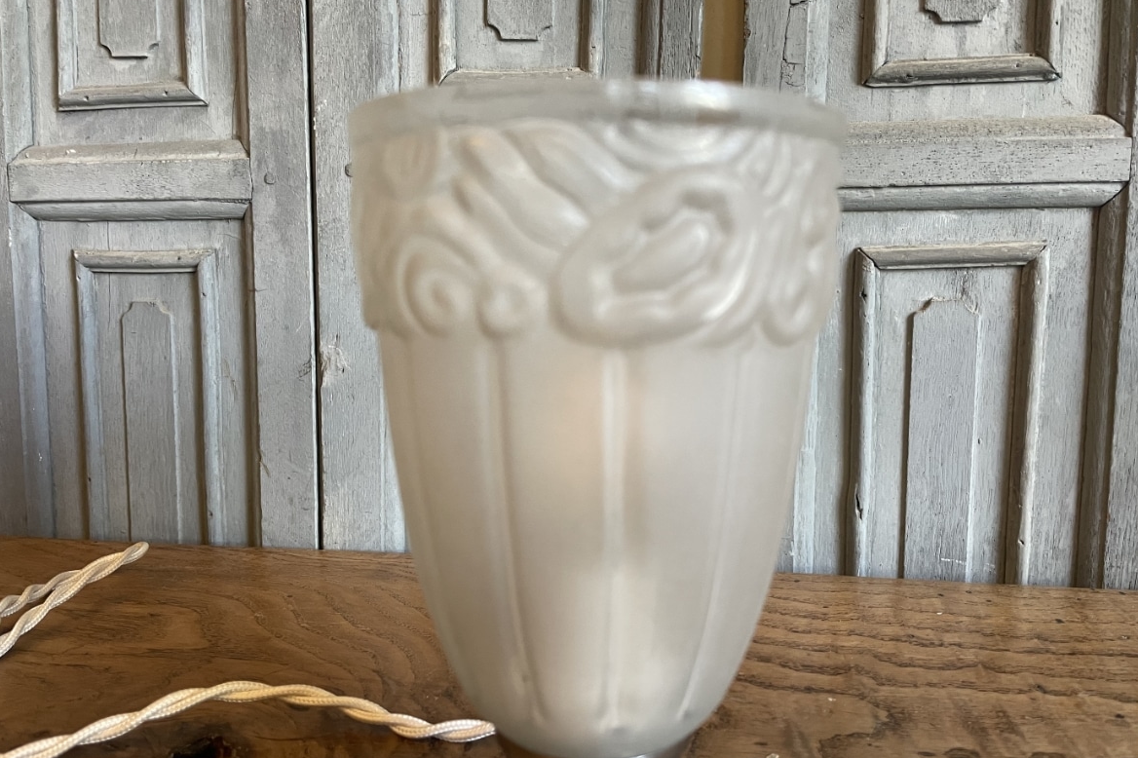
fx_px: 885
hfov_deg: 65.5
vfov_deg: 46.4
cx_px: 579
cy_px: 400
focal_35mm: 28
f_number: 1.6
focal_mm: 4.2
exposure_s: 1/50
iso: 200
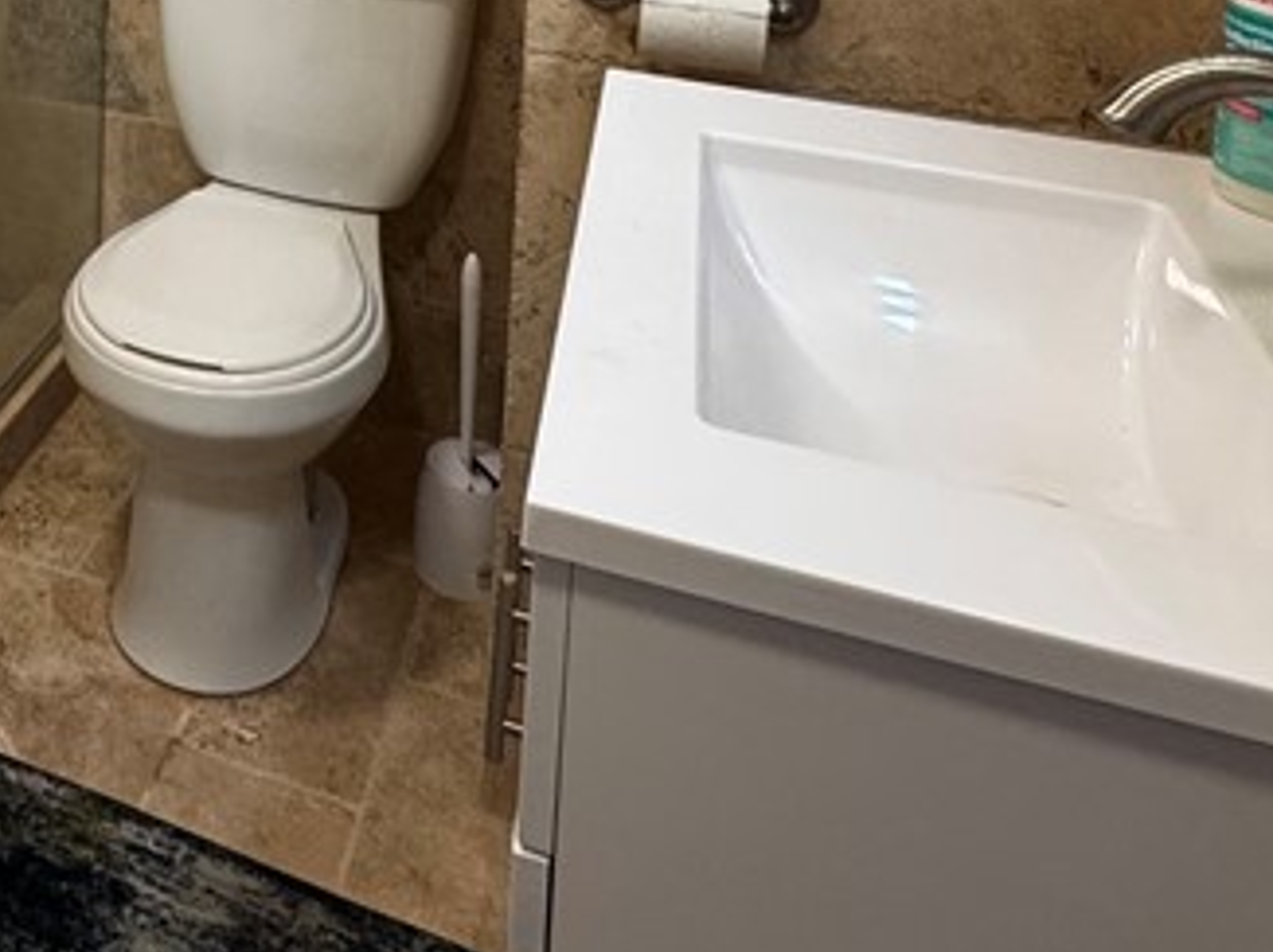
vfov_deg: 26.8
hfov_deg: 38.7
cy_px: -336
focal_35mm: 44
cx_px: 39
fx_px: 1617
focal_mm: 2.22
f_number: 2.2
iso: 250
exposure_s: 1/120
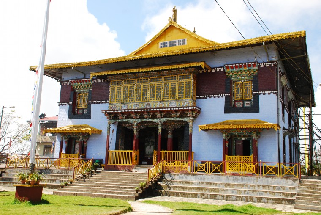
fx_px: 348
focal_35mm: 39
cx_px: 160
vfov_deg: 34.3
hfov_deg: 49.5
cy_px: 108
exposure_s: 1/250
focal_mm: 26
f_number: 9
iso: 250
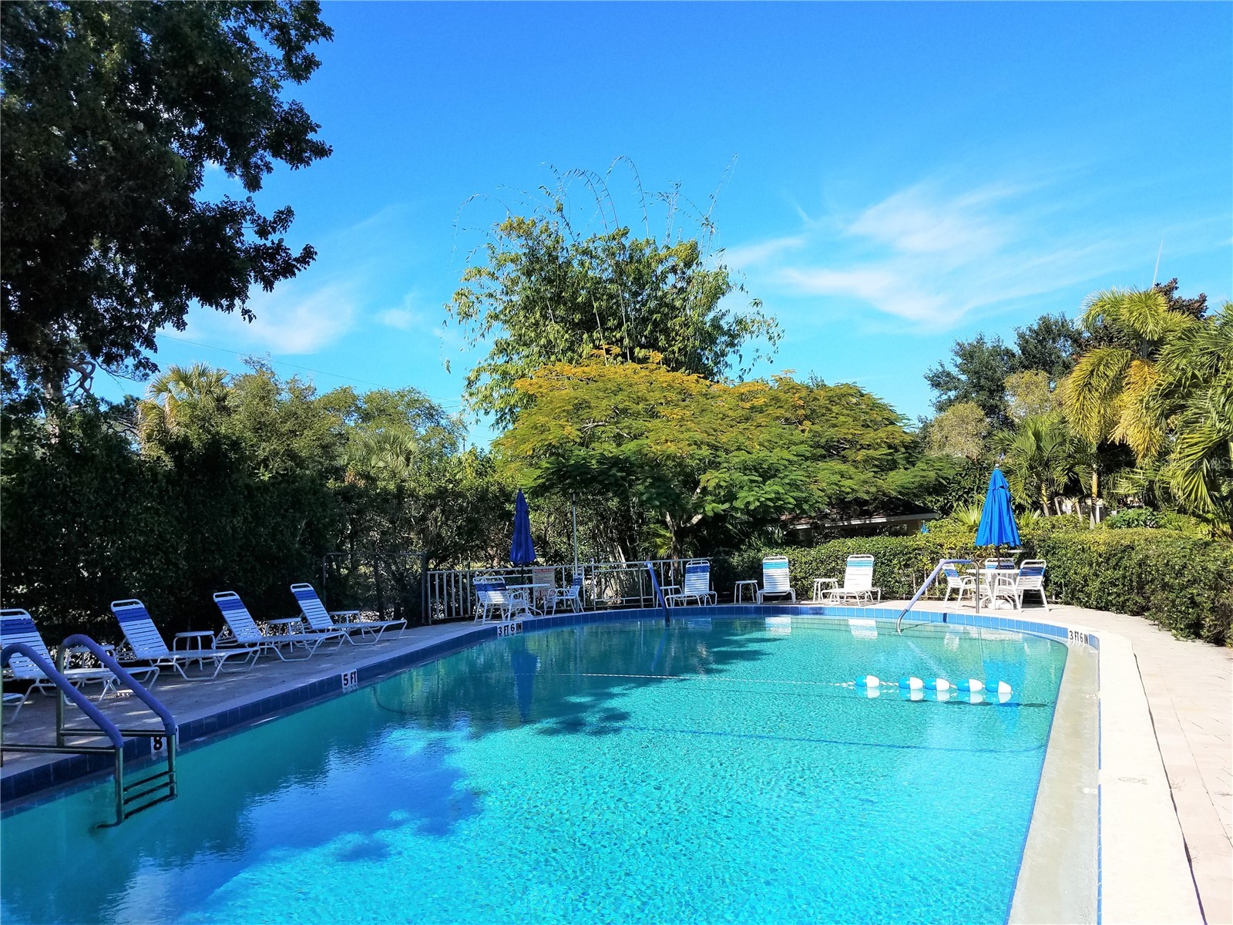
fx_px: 926
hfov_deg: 67.3
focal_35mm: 26
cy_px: 462
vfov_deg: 53.1
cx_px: 616
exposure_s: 1/1932
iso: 40
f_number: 1.7
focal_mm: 4.2
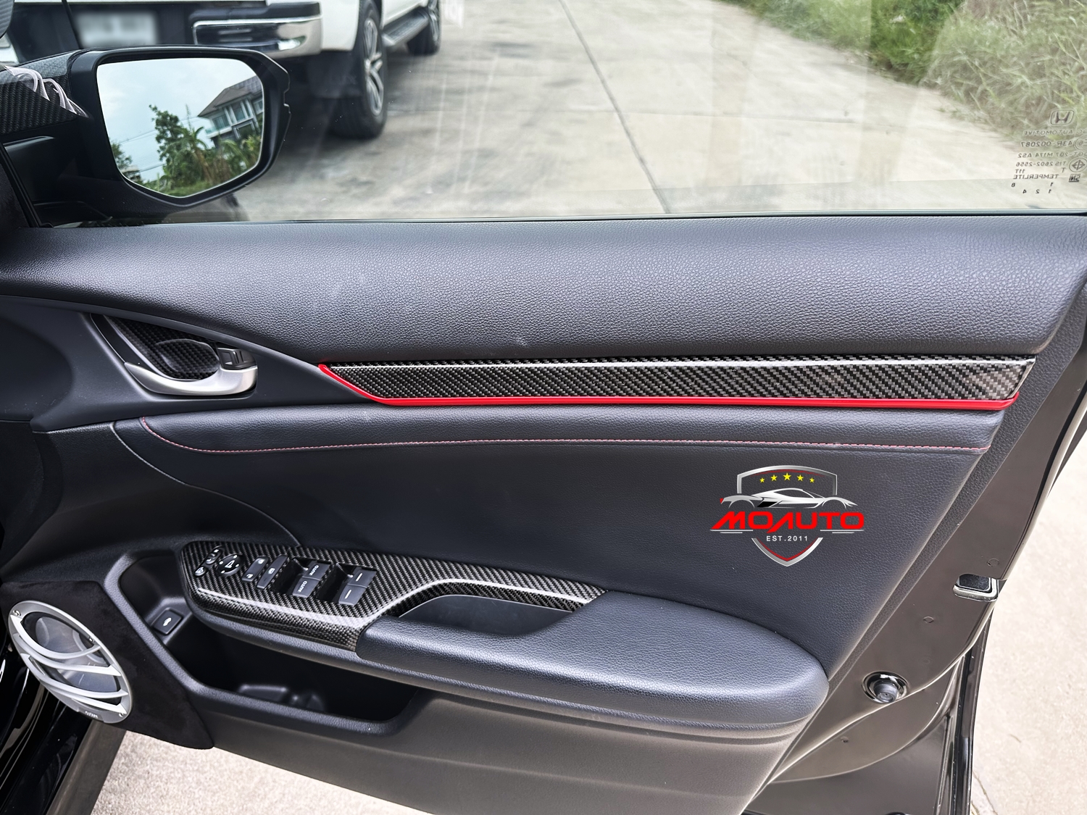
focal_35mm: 24
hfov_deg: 71.6
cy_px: 408
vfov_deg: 56.8
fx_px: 754
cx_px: 544
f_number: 1.78
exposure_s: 1/289
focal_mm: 6.86
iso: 80
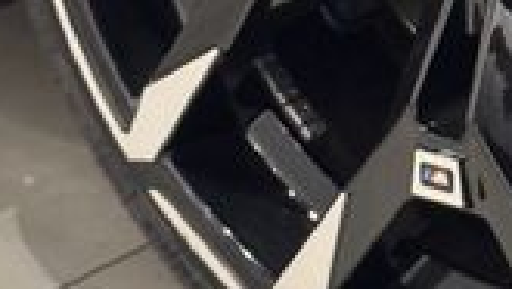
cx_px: 465
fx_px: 2024
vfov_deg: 8.0
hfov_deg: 14.3
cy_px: -103
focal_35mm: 149
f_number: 1.78
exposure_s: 1/24
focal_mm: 6.76
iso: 500
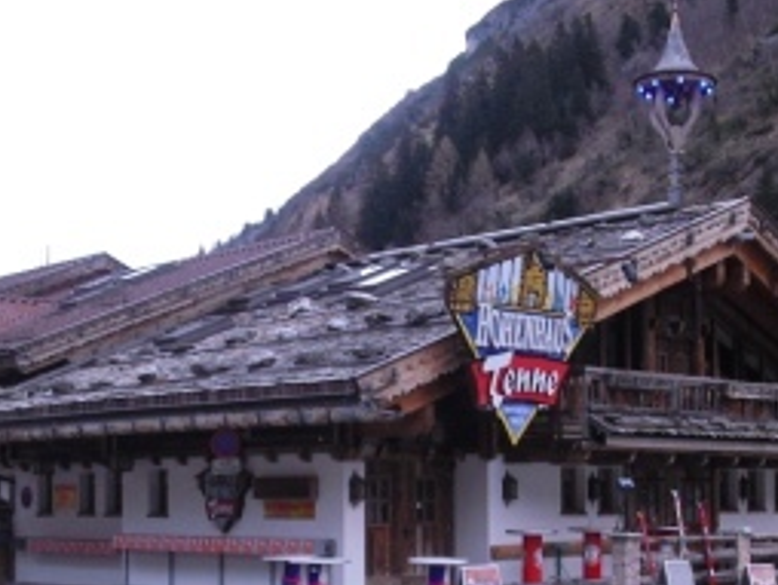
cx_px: 459
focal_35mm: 67
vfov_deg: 21.8
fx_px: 1507
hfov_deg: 28.9
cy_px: 441
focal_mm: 6.2
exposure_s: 1/60
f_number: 2.8
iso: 200
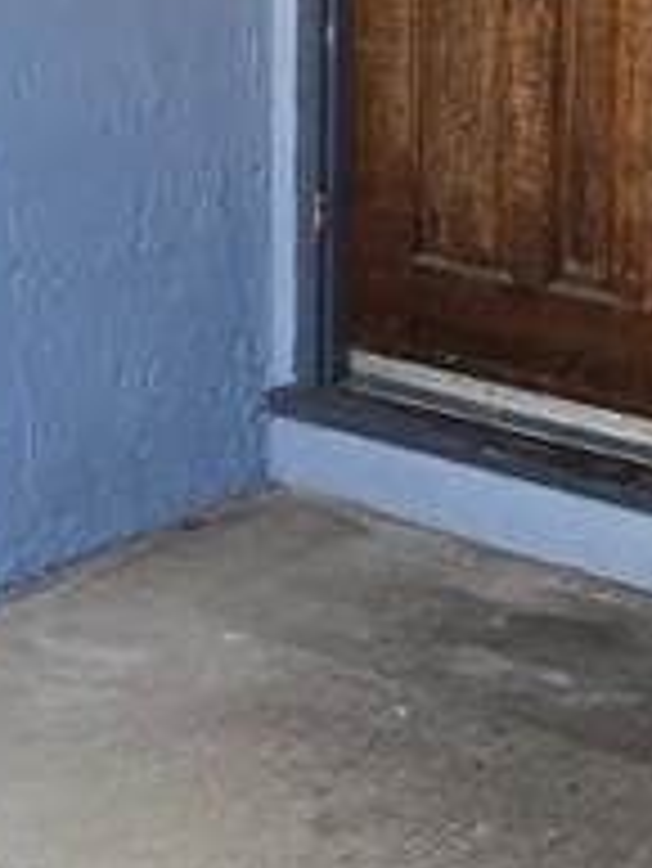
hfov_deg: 17.1
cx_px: 153
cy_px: 27
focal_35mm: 86
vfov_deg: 22.0
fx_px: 2157
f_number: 2.2
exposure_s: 1/120
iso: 50
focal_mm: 2.2
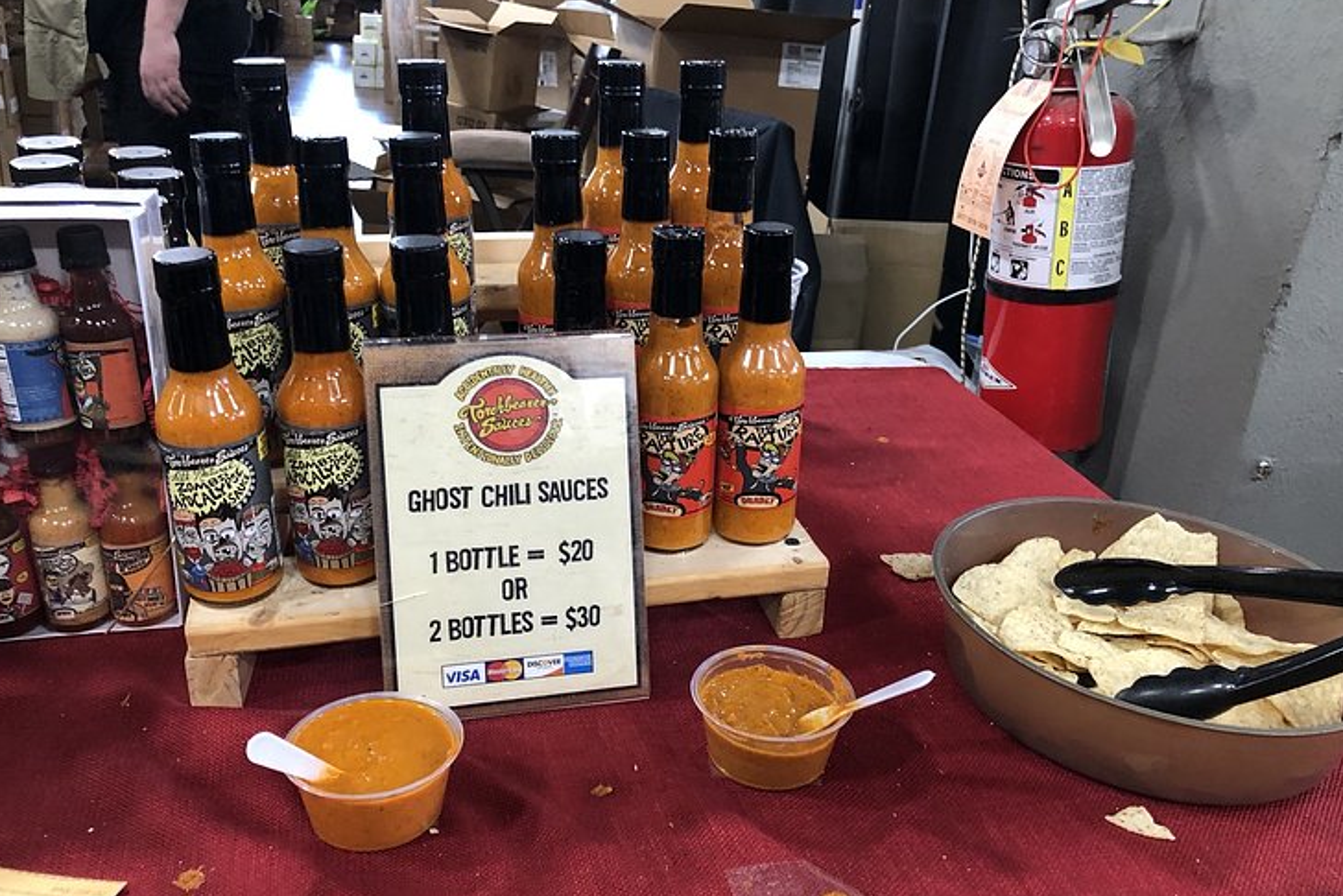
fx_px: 1120
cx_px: 662
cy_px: 447
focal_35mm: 30
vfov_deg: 43.6
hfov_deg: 61.9
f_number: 1.8
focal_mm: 4
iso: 64
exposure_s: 1/15
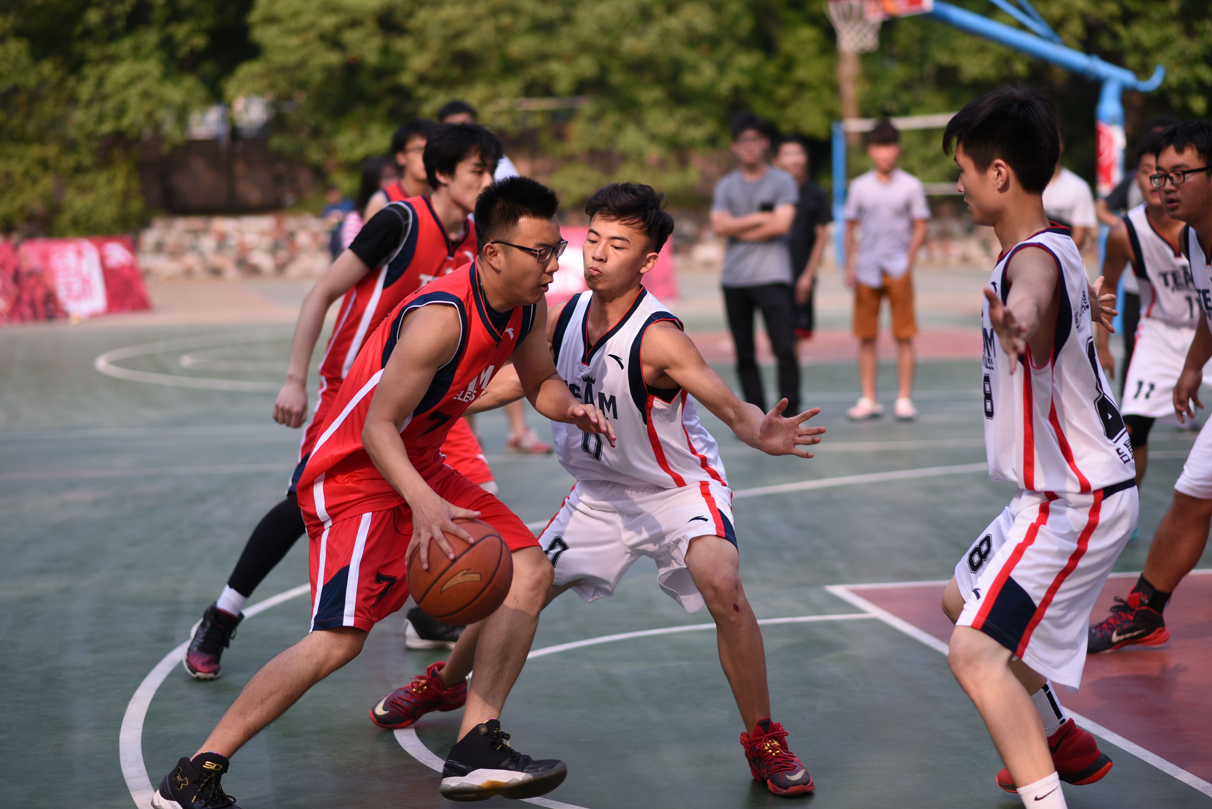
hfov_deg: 23.9
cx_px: 606
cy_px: 404
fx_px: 2863
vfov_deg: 16.1
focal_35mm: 85
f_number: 2
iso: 100
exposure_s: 1/1600
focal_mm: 85
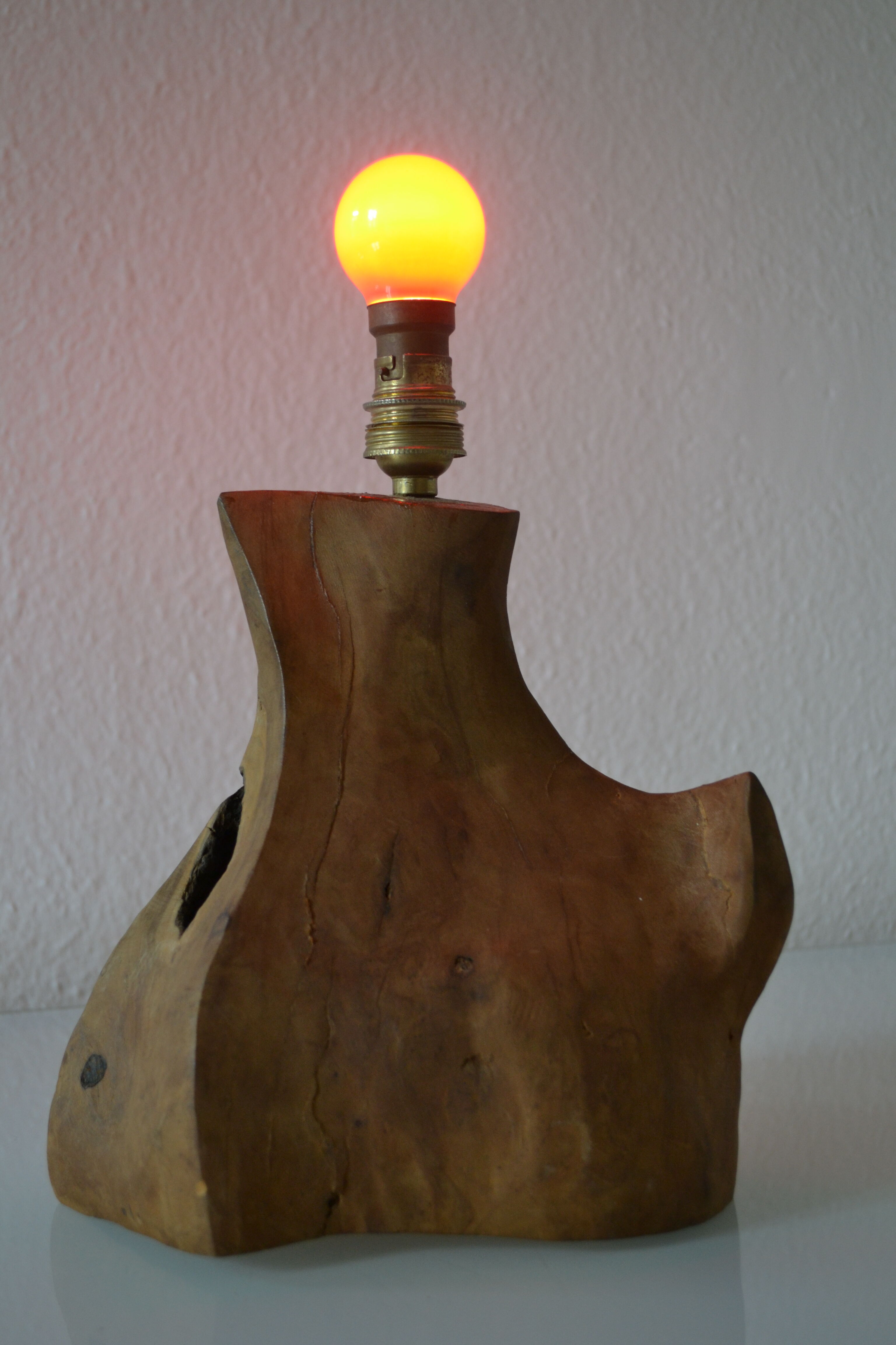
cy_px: 672
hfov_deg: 26.5
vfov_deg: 38.9
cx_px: 448
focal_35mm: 51
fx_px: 1904
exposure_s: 1/15
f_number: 5
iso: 640
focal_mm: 34
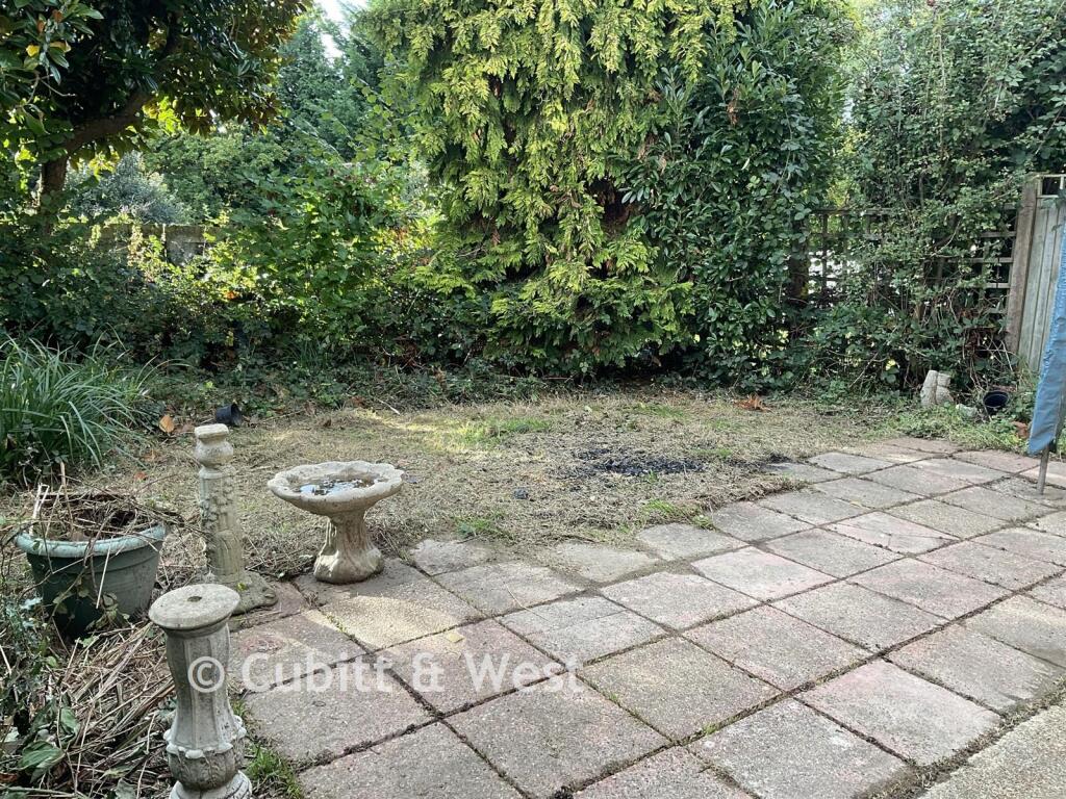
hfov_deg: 61.7
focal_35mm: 29
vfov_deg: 48.2
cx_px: 533
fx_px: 893
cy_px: 400
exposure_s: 1/122
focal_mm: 3
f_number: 1.8
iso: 25
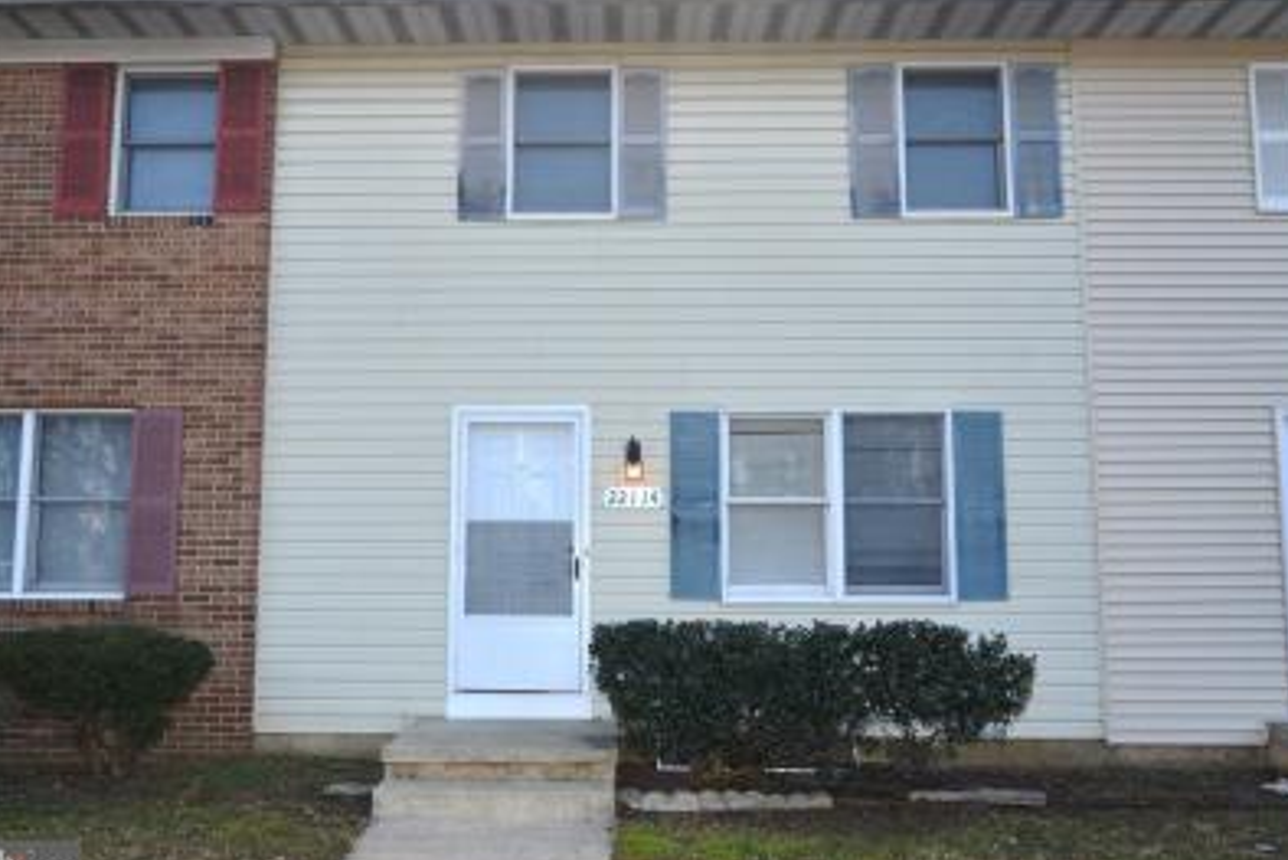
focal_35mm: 24
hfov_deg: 73.7
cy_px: 402
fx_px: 859
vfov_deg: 53.1
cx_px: 657
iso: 100
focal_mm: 14
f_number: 6.3
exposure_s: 1/160
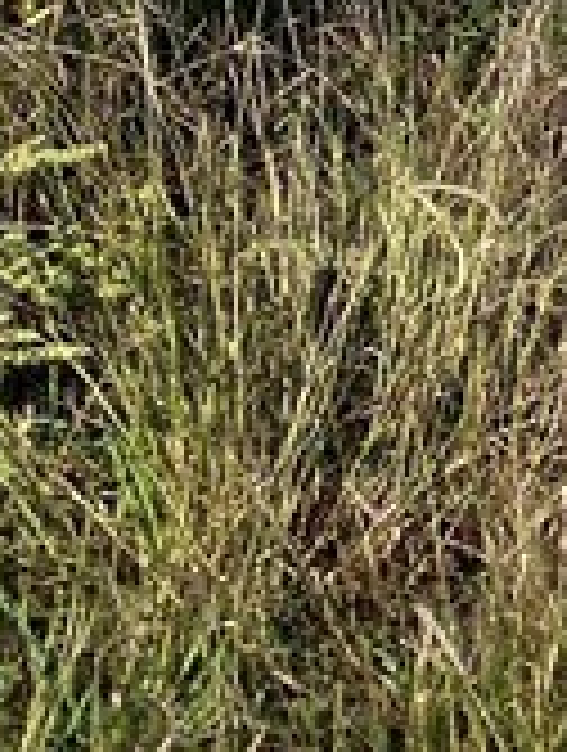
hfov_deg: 8.4
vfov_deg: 10.3
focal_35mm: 159
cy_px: -1189
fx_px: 3459
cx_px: 1440
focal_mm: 4.25
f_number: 1.8
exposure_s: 1/2890
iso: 32
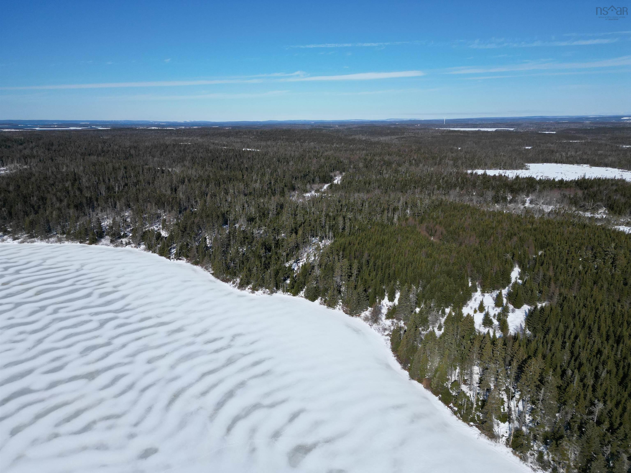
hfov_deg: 71.6
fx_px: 437
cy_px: 236
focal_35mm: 24
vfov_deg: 56.8
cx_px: 316
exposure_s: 1/5000
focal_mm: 6.72
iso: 120
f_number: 1.7
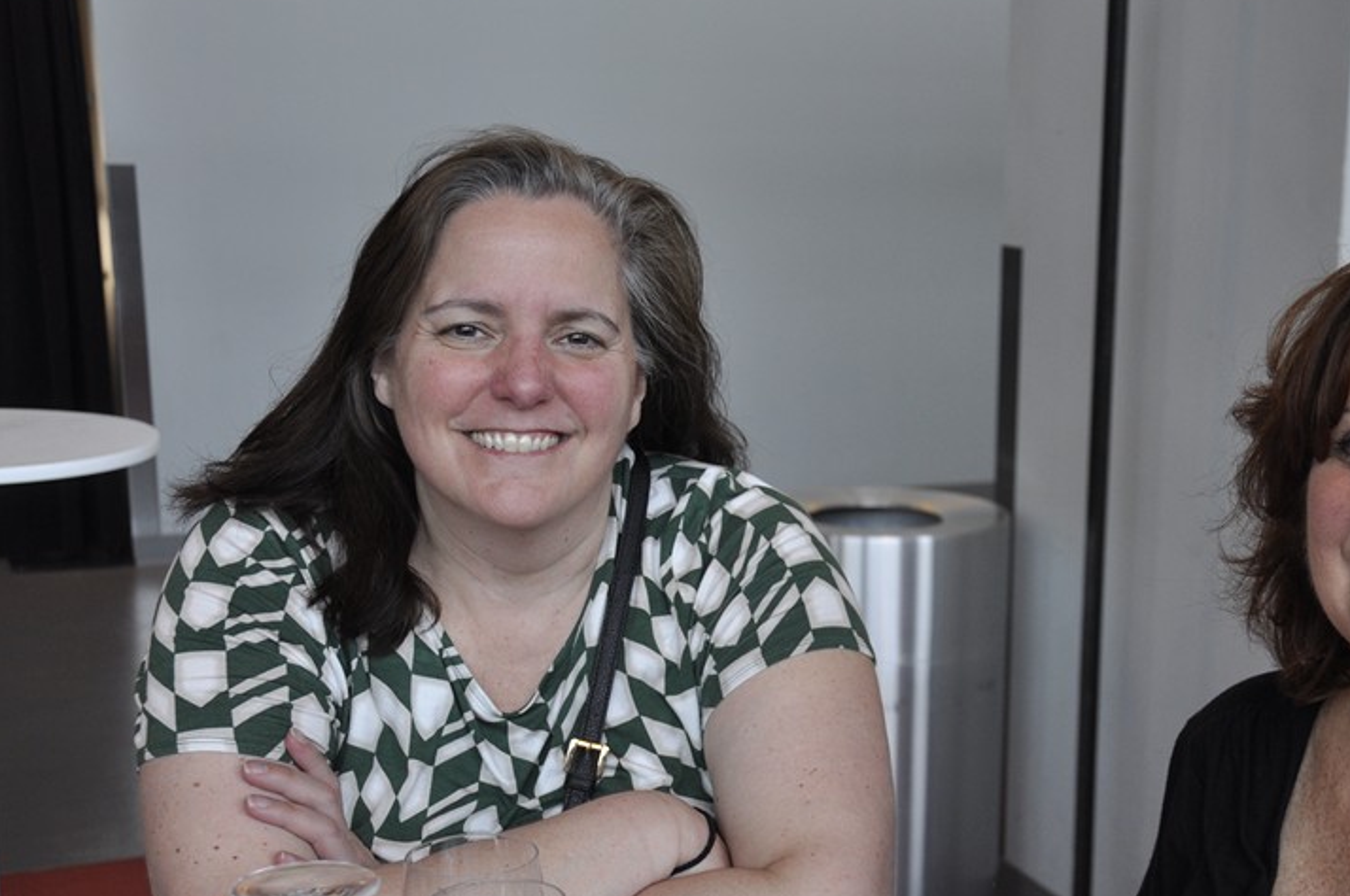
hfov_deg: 31.7
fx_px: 2359
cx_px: 909
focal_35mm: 63
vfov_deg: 21.4
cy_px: 599
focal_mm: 30
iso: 400
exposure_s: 1/60
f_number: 5
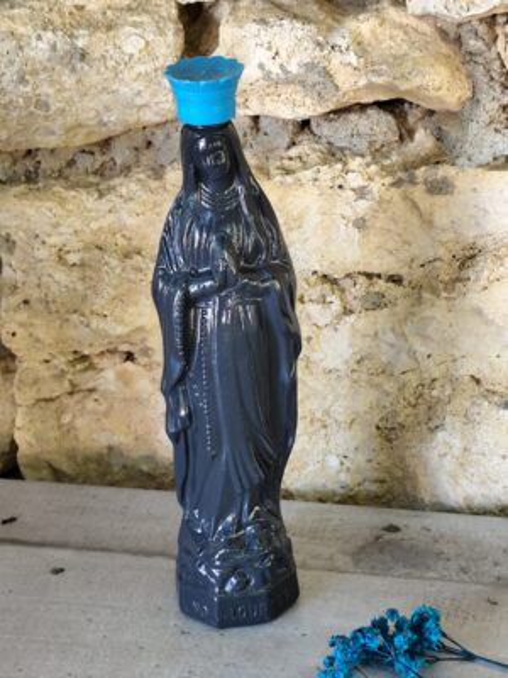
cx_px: 254
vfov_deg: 21.1
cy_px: 339
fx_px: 1820
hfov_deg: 15.9
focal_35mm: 93
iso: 320
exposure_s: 1/50
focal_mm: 6.19
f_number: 1.65
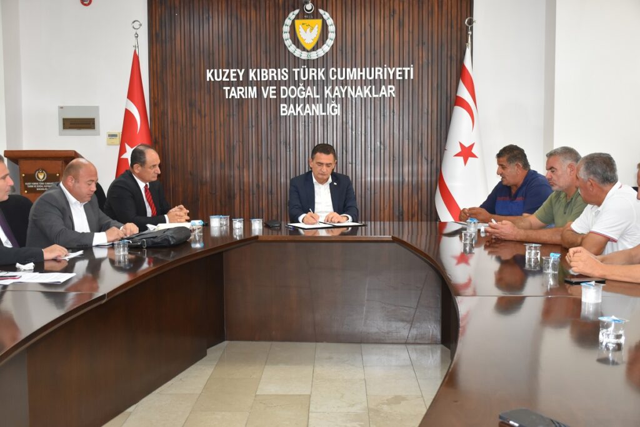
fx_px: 853
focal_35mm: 48
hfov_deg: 41.1
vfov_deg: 28.1
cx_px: 320
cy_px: 214
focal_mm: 32
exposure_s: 1/100
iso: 800
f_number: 5
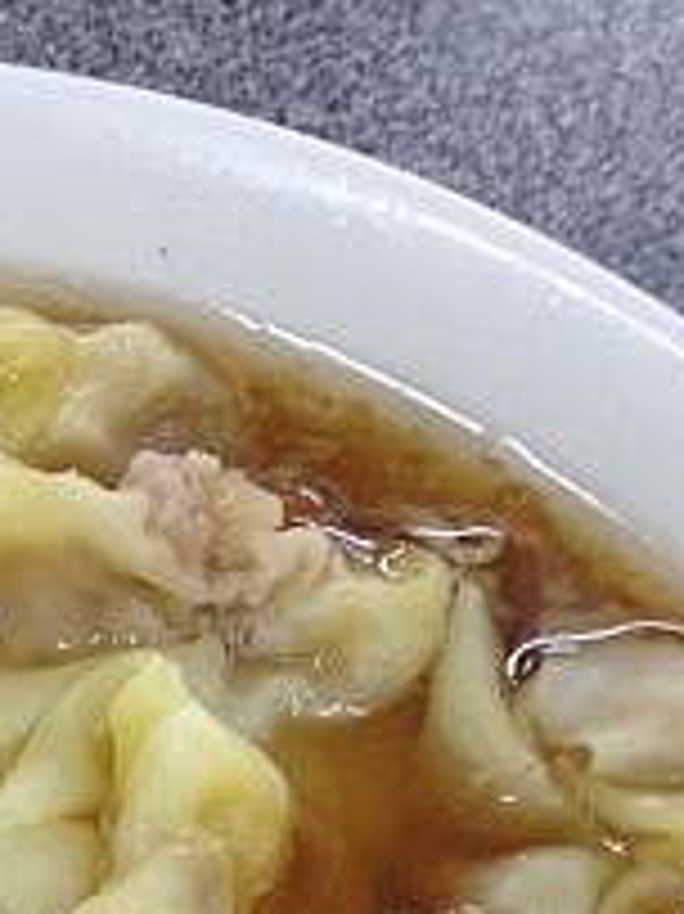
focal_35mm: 115
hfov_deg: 12.6
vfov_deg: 15.7
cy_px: 1389
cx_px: -112
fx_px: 3033
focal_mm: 4.28
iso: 64
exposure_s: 1/30
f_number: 2.4
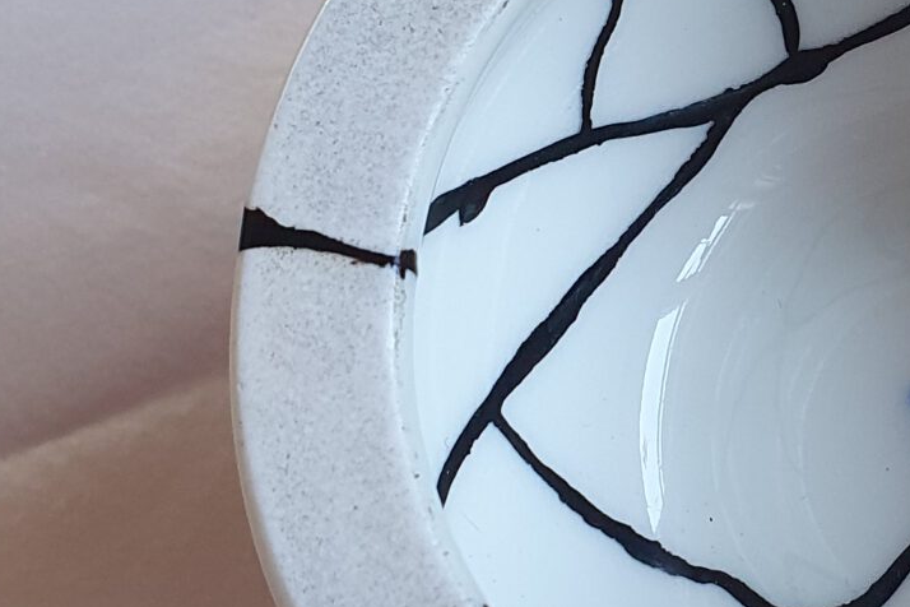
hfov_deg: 20.0
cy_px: 309
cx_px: 1027
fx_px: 2452
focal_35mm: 97
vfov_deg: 14.1
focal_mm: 4.32
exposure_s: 1/60
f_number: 2.4
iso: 200
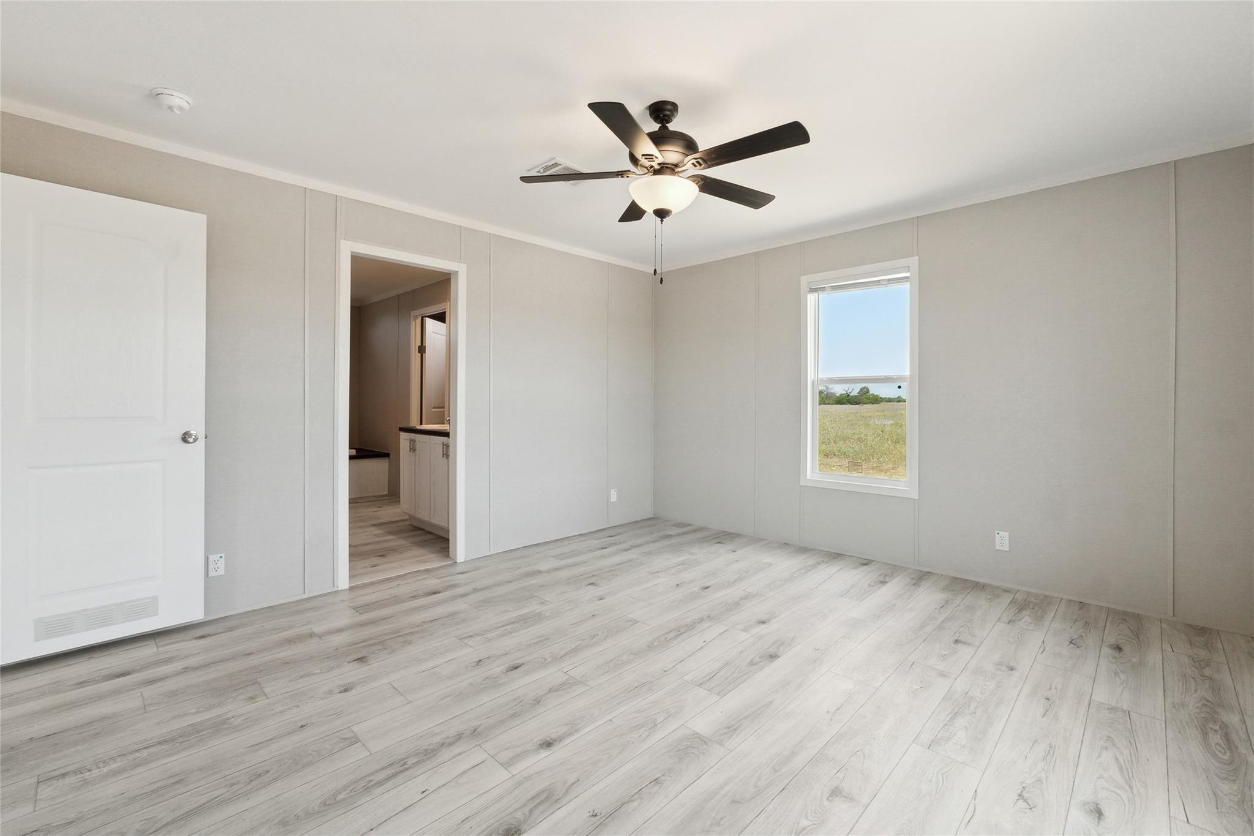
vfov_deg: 77.3
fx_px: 522
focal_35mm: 15
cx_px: 627
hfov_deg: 100.4
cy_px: 418
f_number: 8
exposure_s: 1/50
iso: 400
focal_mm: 10
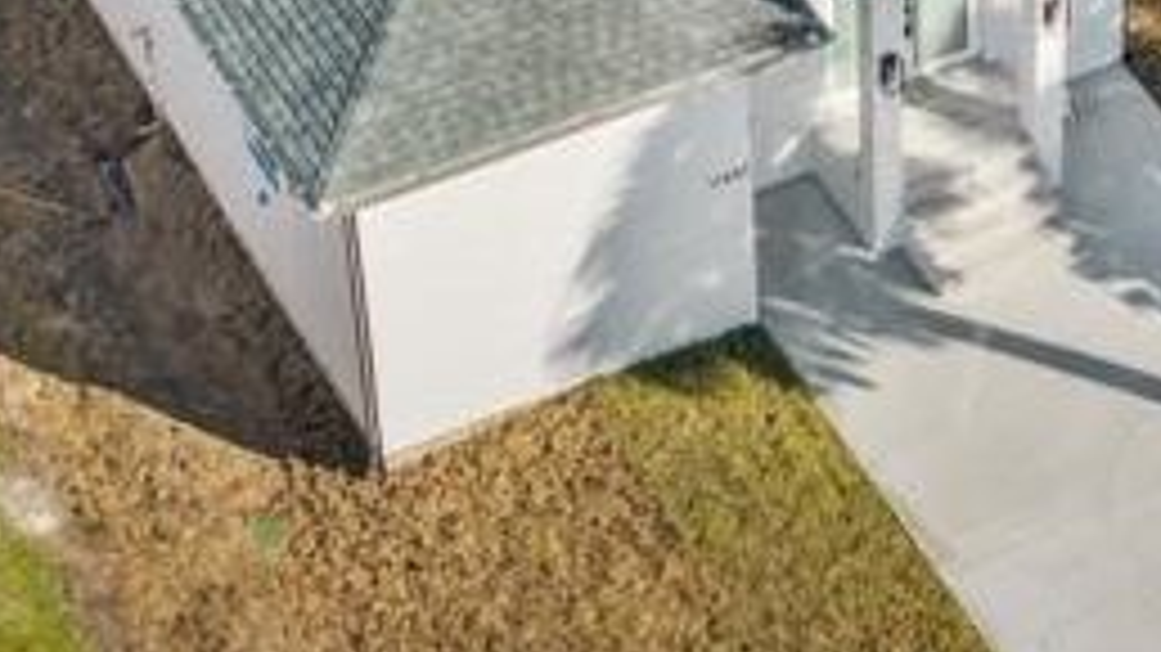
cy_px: 137
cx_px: 936
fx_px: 4555
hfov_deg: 14.4
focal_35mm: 148
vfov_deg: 8.2
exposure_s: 1/640
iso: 200
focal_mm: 19.35
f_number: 2.8
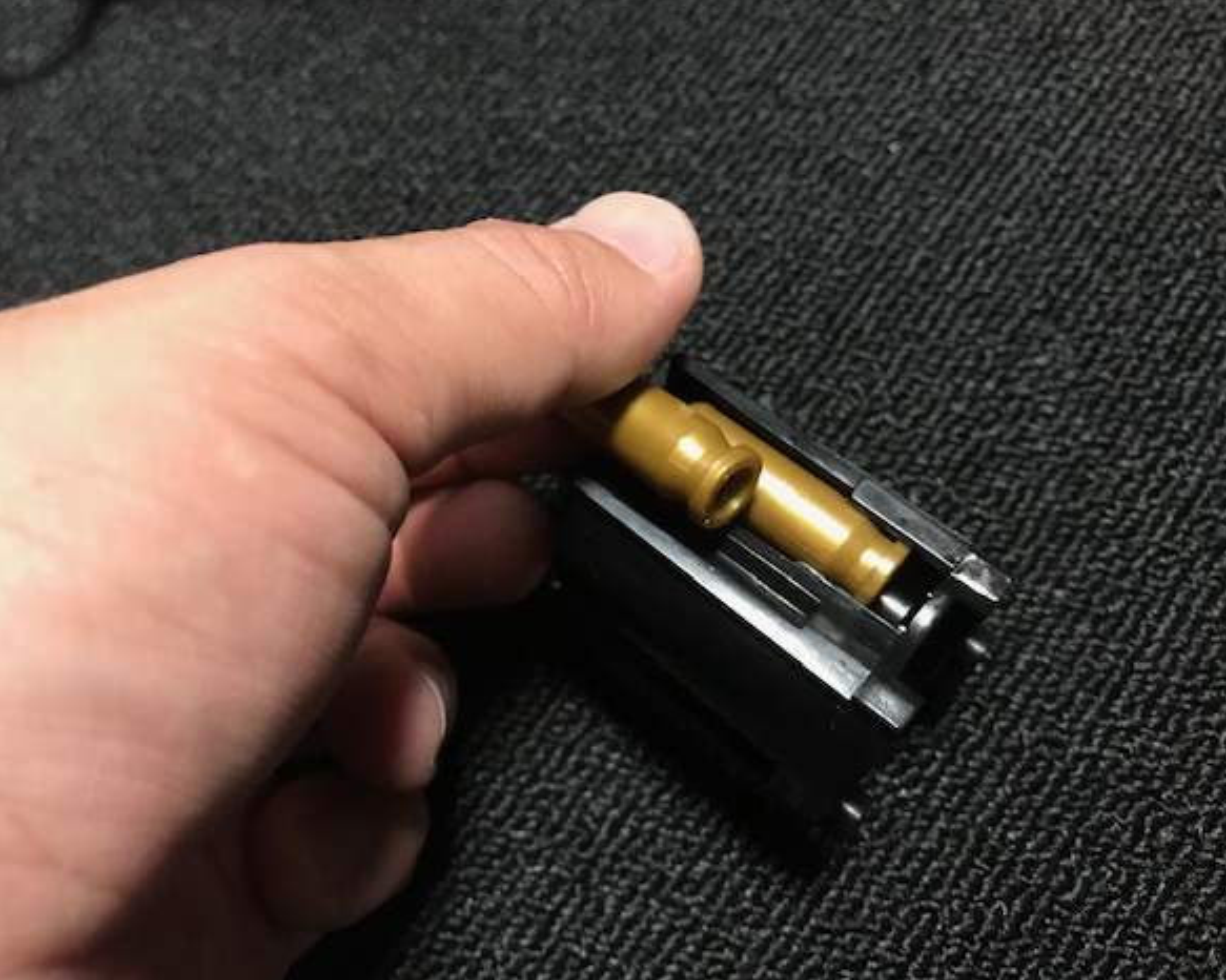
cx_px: 568
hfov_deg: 58.7
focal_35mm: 30
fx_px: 1088
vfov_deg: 48.5
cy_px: 494
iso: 80
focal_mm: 3.99
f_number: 1.8
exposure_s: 1/8
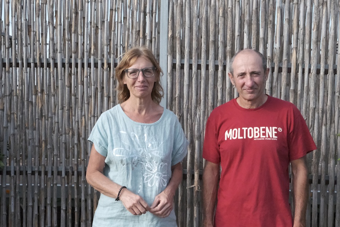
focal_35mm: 38
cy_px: 114
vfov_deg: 35.1
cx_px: 170
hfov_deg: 50.7
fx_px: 359
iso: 25600
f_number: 13
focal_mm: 25.4
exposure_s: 1/4400
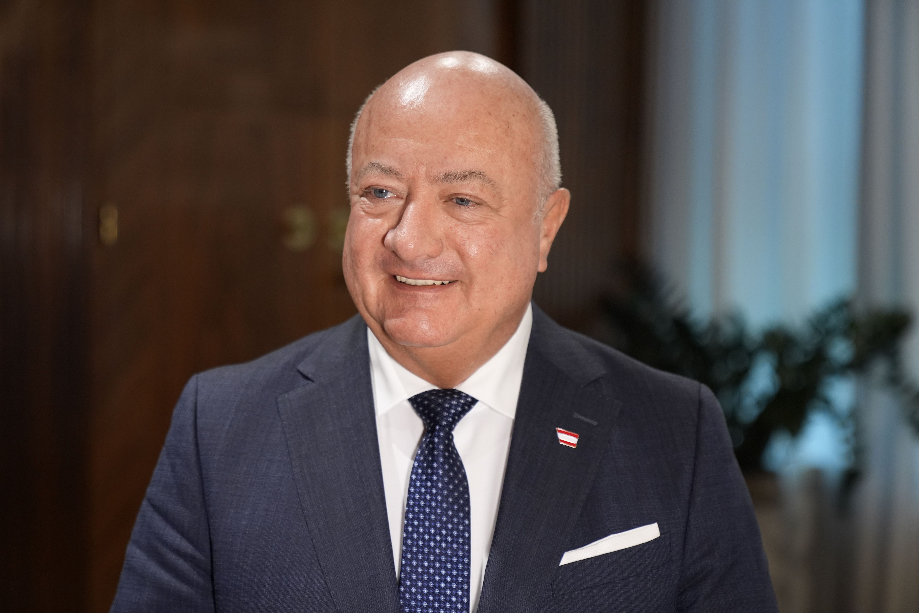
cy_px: 306
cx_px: 460
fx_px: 1787
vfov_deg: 19.5
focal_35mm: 70
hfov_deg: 28.8
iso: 2000
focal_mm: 70
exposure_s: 1/320
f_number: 2.8
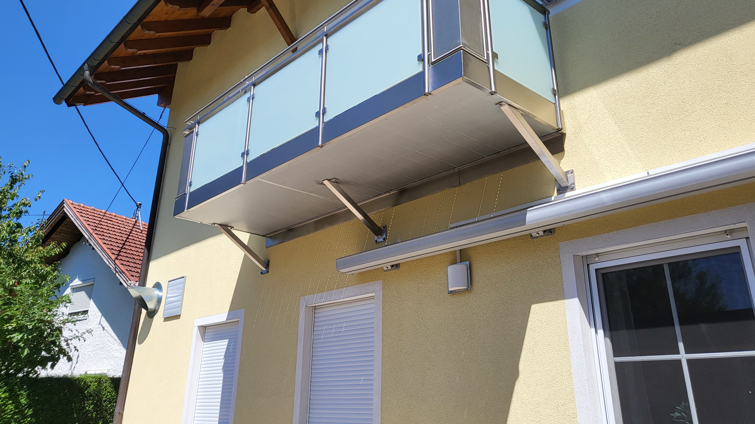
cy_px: 166
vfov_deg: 40.0
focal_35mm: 29
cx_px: 383
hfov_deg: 66.1
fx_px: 581
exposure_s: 1/2565
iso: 50
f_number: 1.8
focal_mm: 4.25
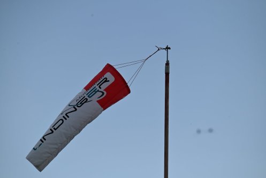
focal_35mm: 320
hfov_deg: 6.4
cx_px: 133
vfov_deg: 4.3
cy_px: 89
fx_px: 2366
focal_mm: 320
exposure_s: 1/4000
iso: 500
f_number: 8
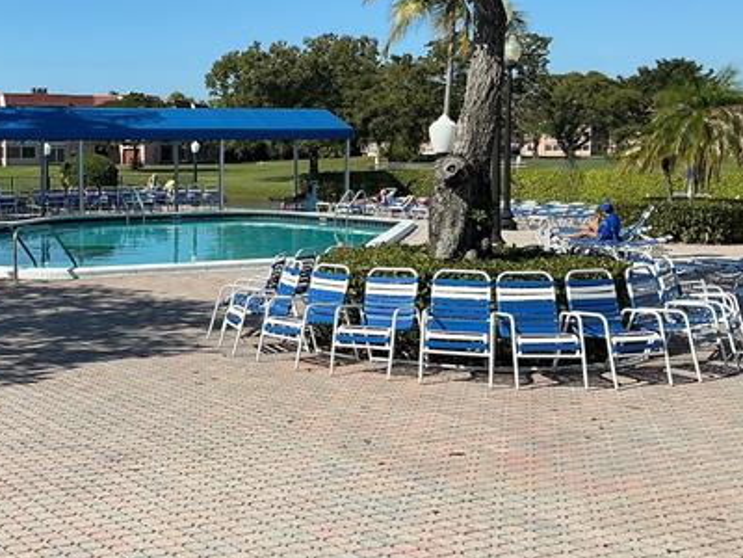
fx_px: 1245
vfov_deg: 25.2
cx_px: 93
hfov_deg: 31.8
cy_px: 257
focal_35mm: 58
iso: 25
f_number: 1.8
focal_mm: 3
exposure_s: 1/2959
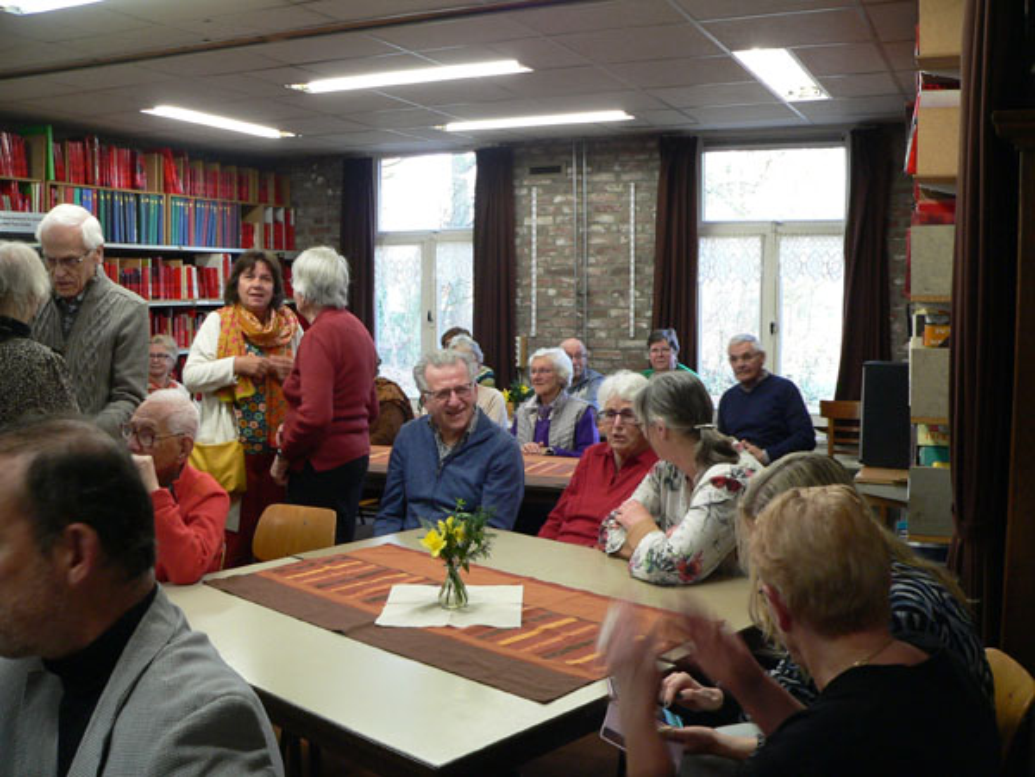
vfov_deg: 39.7
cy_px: 388
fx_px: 1076
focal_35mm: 36
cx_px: 518
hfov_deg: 51.4
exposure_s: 1/25
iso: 200
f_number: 2.8
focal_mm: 6
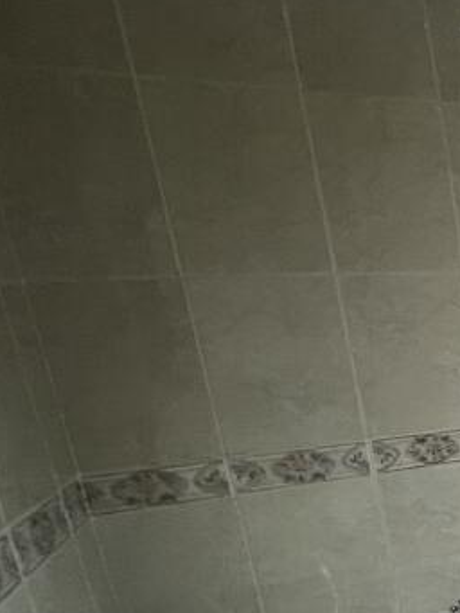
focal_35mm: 39
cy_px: 440
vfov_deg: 46.5
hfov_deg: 20.5
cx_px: 884
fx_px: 691
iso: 125
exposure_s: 1/50
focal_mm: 1.57
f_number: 1.8
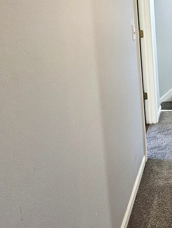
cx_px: 181
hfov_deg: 34.4
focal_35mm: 37
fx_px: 245
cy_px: 44
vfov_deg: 47.2
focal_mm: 2.2
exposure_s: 1/60
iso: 320
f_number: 2.2
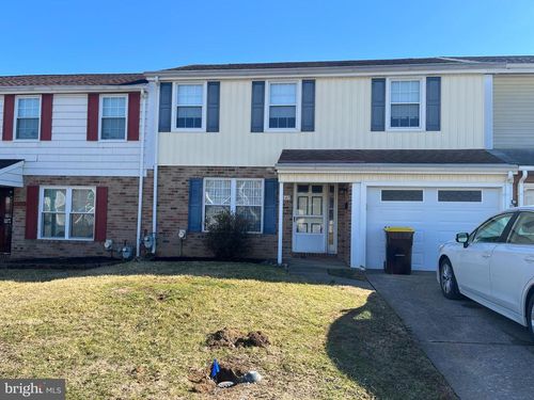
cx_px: 267
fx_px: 401
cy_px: 200
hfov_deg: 67.3
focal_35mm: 26
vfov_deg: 53.1
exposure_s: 1/1458
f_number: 1.6
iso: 50
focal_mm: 5.1
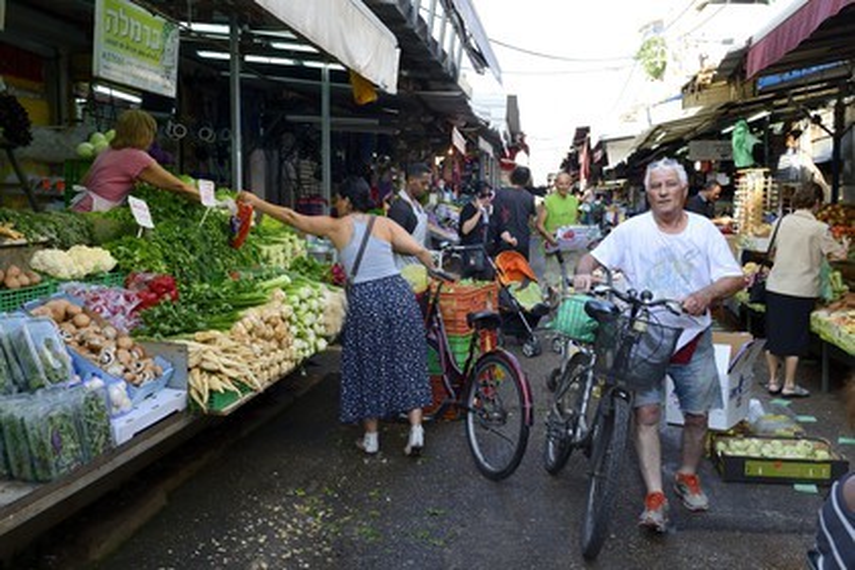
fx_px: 736
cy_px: 285
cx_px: 428
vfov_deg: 42.3
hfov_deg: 60.3
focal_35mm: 31
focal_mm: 31
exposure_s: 1/200
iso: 400
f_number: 6.3
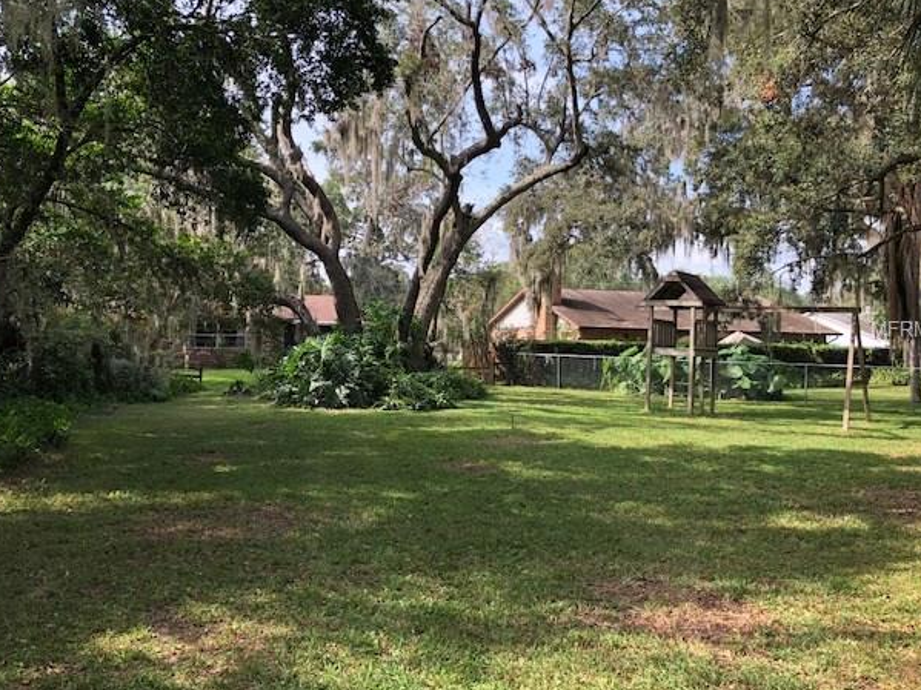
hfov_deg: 58.4
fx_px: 825
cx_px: 472
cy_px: 330
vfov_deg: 45.4
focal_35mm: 31
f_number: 1.8
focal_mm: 3.99
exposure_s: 1/366
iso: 20
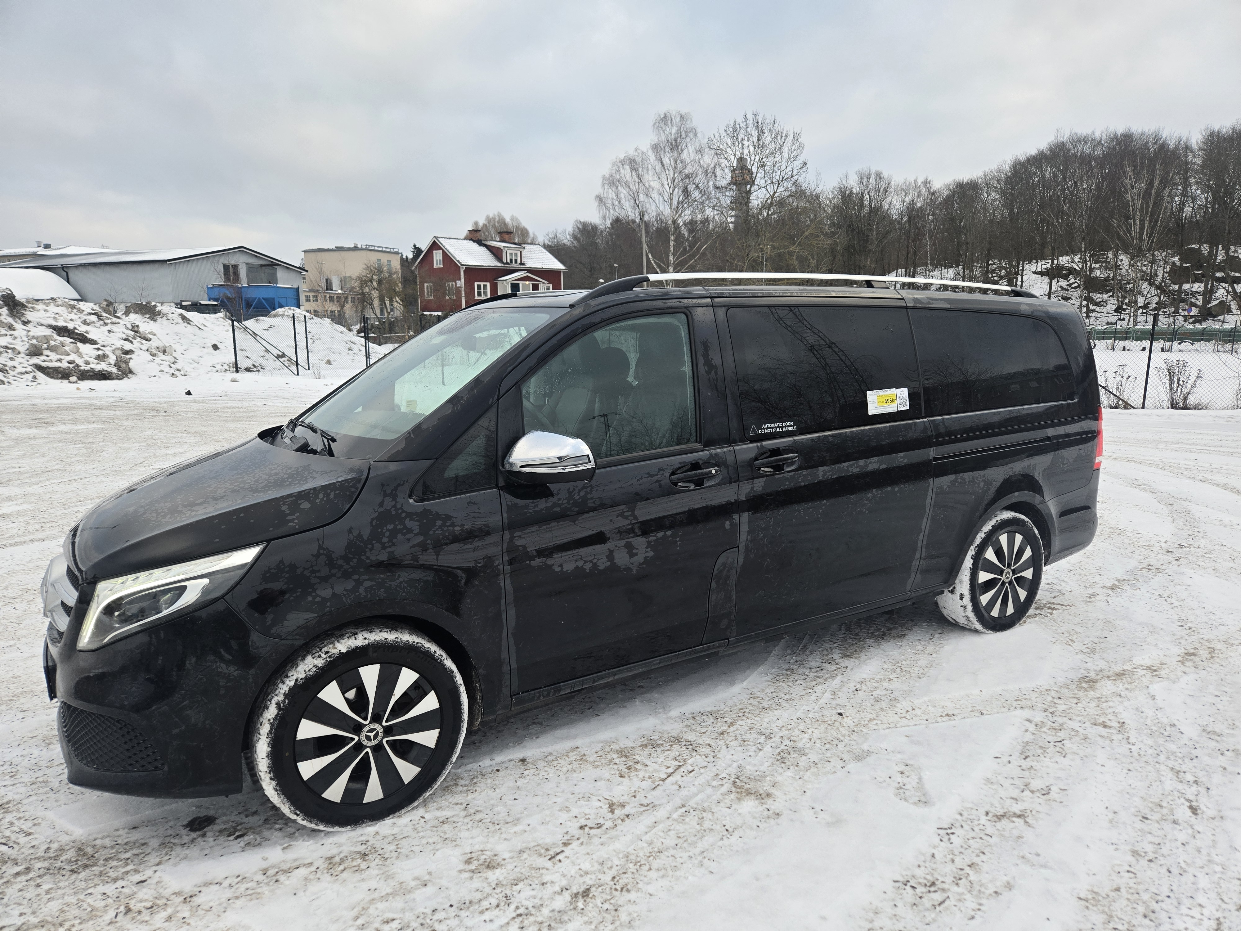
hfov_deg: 73.9
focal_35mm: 23
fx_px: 825
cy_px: 466
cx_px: 620
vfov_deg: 58.9
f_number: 1.8
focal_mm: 5.4
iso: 80
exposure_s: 1/508
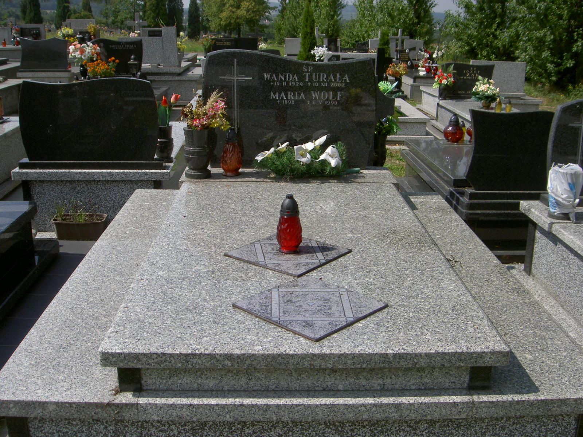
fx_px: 657
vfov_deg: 36.8
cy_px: 218
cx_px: 292
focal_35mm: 39
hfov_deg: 47.9
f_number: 4.7
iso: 50
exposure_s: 1/500
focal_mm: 8
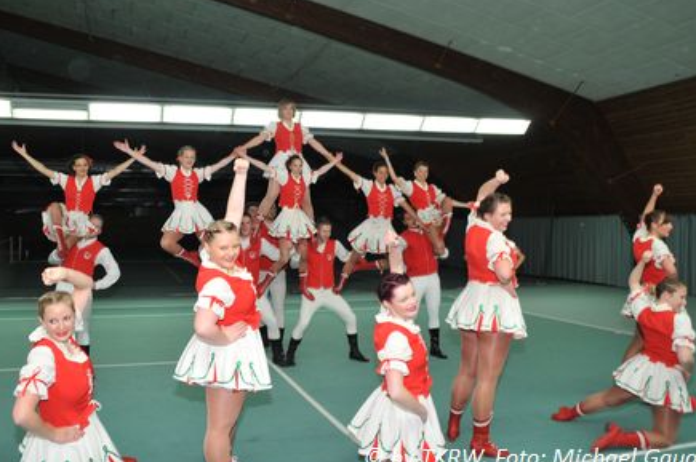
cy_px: 206
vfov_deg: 42.2
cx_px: 320
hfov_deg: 60.3
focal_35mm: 31
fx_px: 599
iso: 560
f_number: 5.6
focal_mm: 18
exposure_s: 1/60
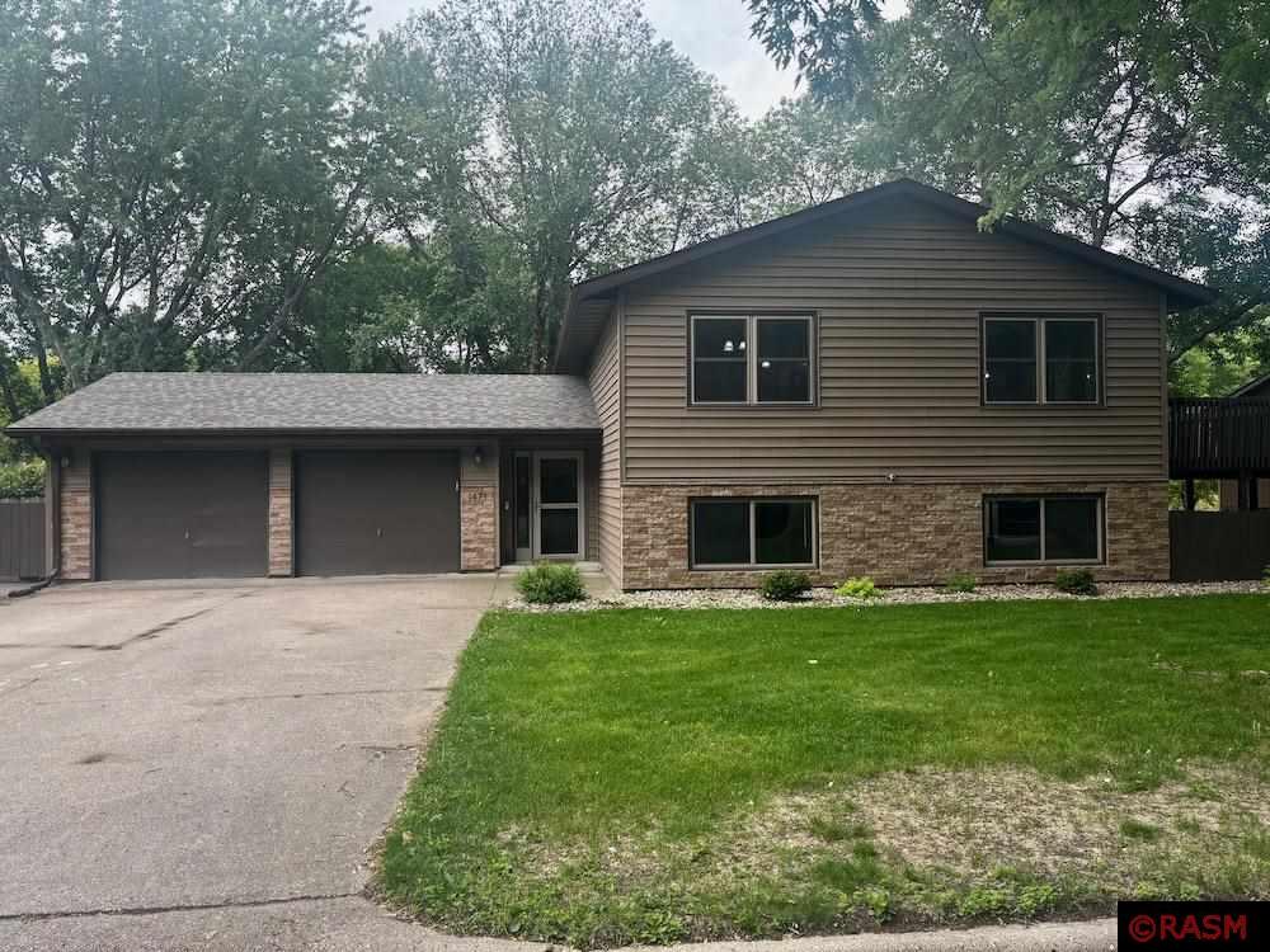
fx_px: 954
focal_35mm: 26
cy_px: 476
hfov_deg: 67.3
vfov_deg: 53.1
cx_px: 635
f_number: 1.6
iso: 50
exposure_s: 1/347
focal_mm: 5.96
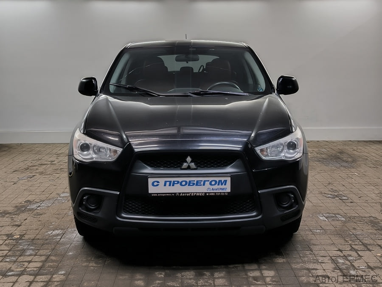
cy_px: 144
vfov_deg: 35.1
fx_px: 452
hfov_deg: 45.8
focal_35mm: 41
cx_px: 191
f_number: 1.9
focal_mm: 6.92
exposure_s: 1/100
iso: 400
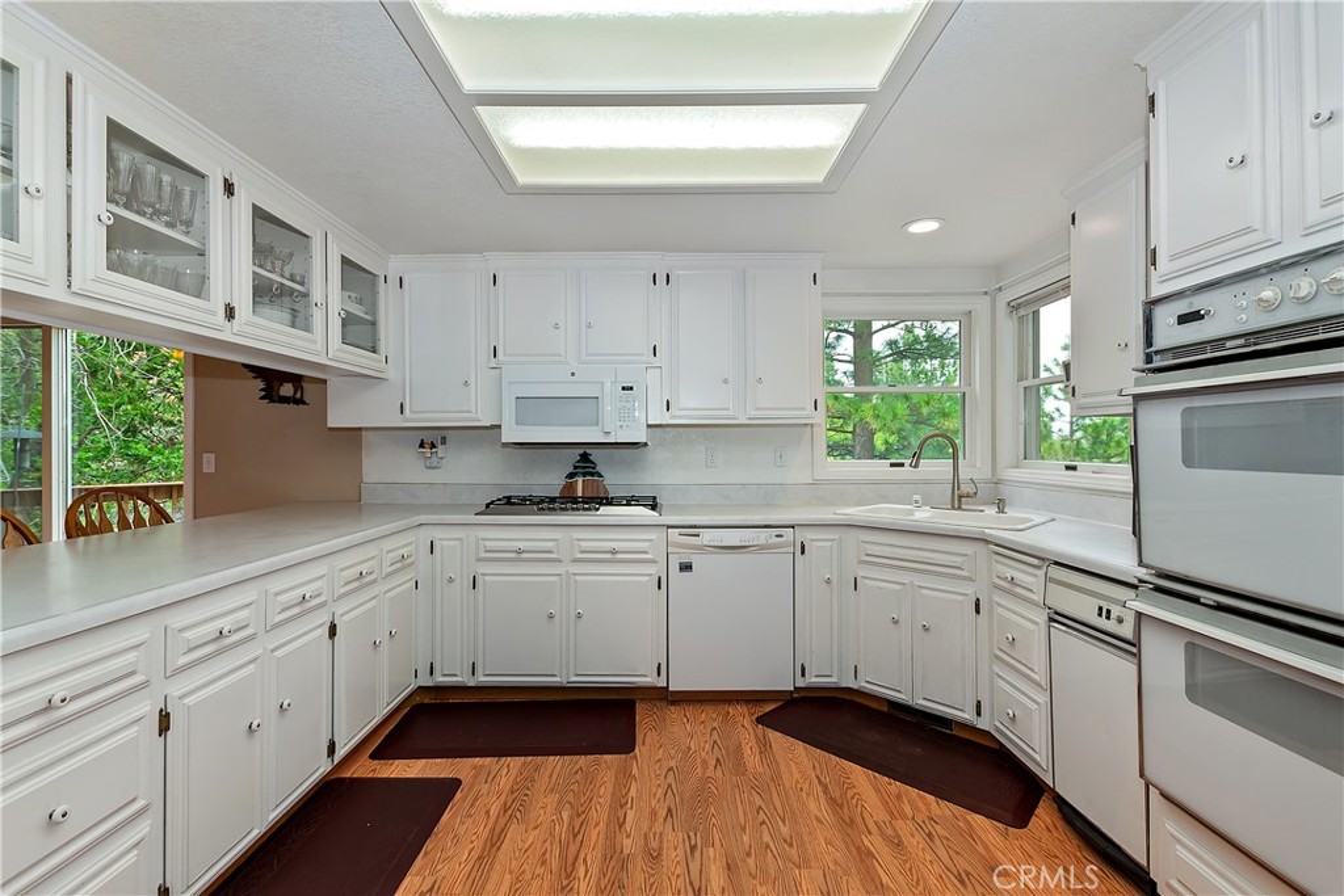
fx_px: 560
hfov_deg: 100.4
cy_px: 448
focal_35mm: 15
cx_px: 672
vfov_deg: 77.3
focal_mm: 10
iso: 140
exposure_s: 1/30
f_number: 8
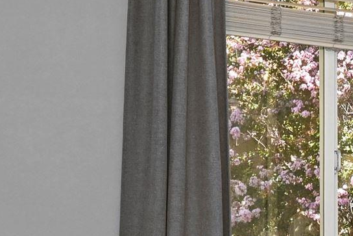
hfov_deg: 22.6
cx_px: 476
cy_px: 211
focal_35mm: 79
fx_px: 775
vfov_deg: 17.0
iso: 320
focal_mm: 14
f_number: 5.6
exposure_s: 1/6
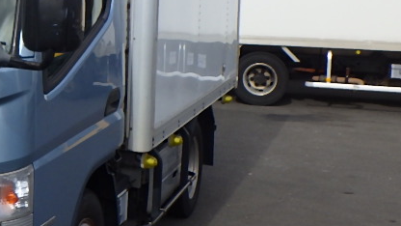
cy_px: 35
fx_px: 797
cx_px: -70
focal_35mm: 75
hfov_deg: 25.5
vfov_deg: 16.0
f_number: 4.2
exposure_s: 1/800
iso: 125
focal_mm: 5
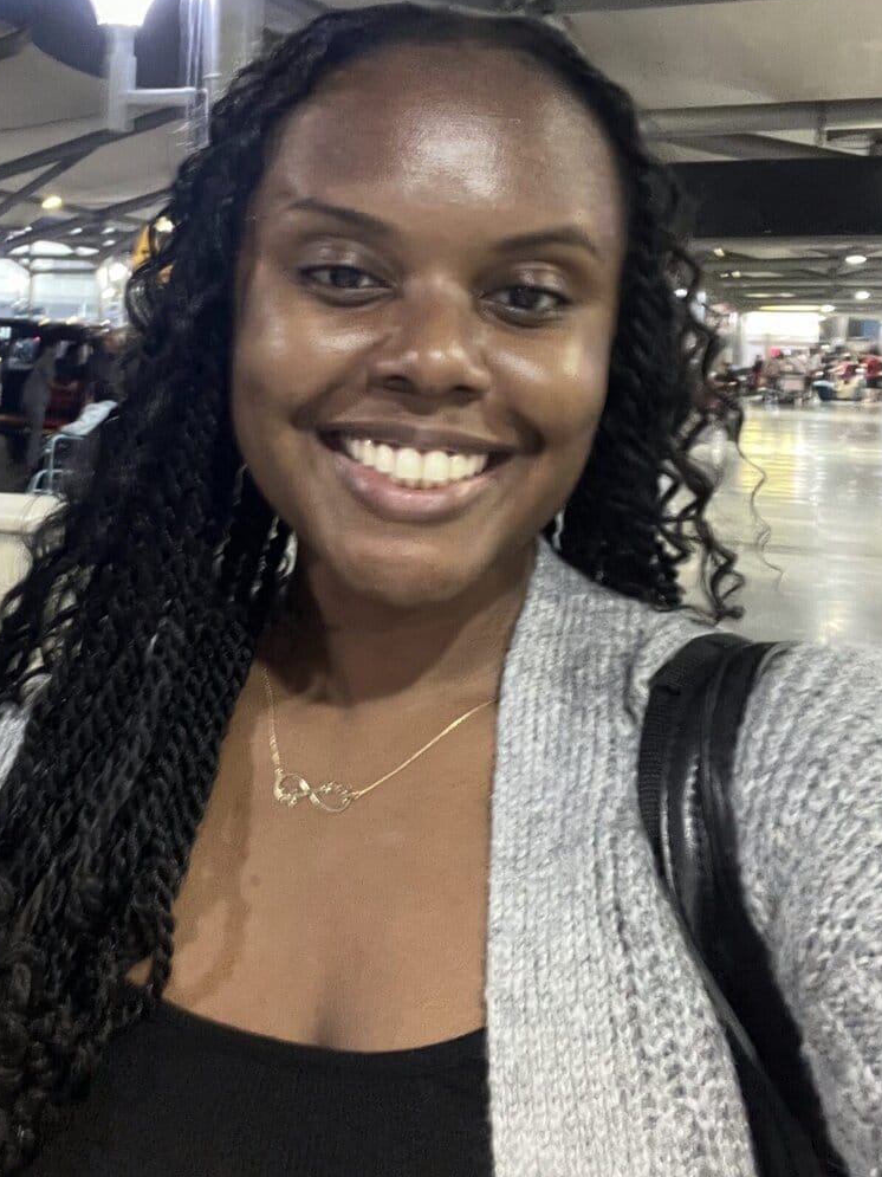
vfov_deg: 49.5
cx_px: 260
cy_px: 421
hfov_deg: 38.0
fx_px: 1257
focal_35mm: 37
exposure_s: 1/17
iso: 640
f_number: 2.2
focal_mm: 2.71
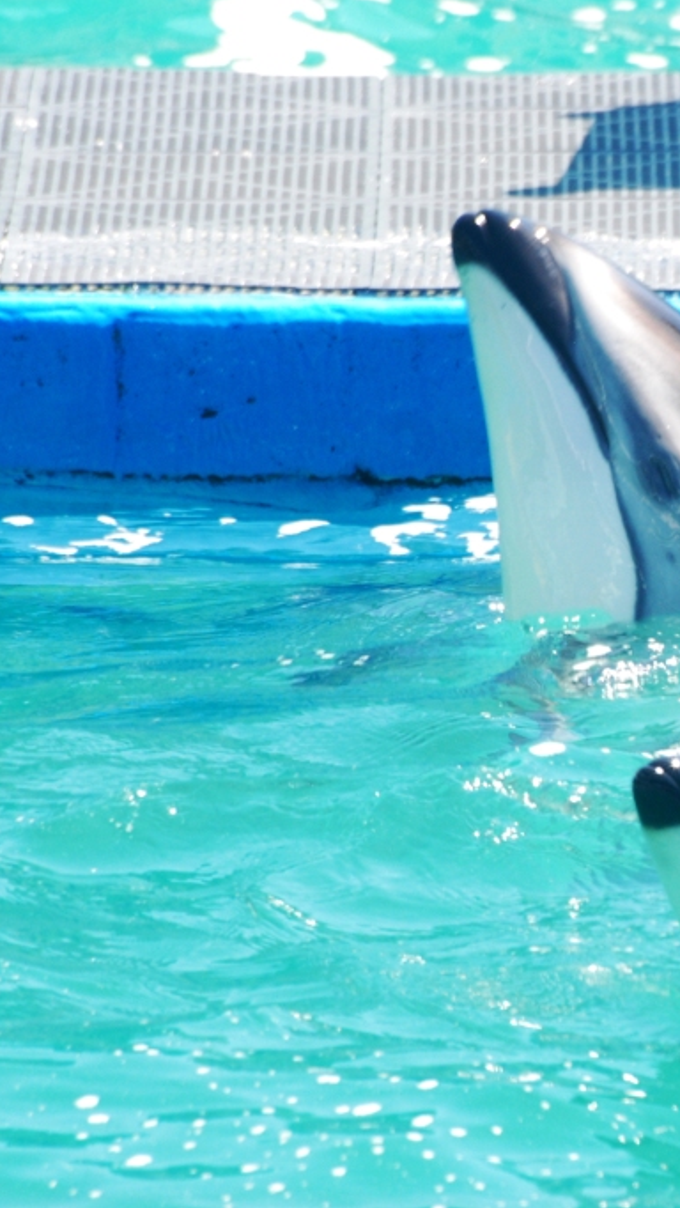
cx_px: 813
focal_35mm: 708
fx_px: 22678
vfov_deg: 3.1
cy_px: 603
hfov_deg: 1.7
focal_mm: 300
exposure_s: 1/160
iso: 400
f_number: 11
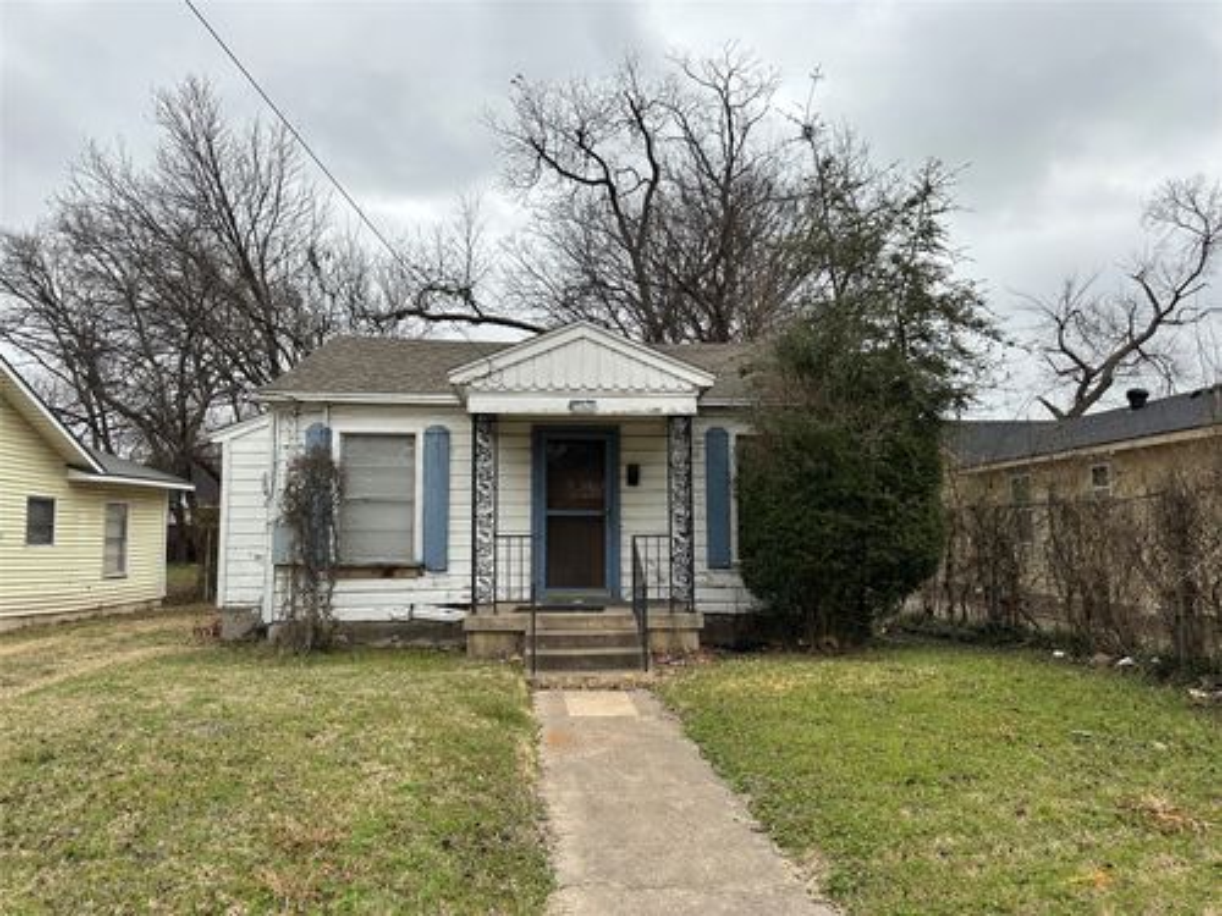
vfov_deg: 56.8
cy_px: 458
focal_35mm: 24
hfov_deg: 71.6
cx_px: 611
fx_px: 847
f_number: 1.78
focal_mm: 6.86
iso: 80
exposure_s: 1/767
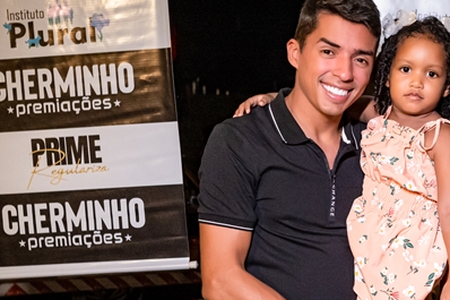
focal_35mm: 67
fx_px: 837
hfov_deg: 29.0
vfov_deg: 20.3
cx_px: 394
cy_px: 181
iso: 2500
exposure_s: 1/320
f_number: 2.8
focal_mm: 24
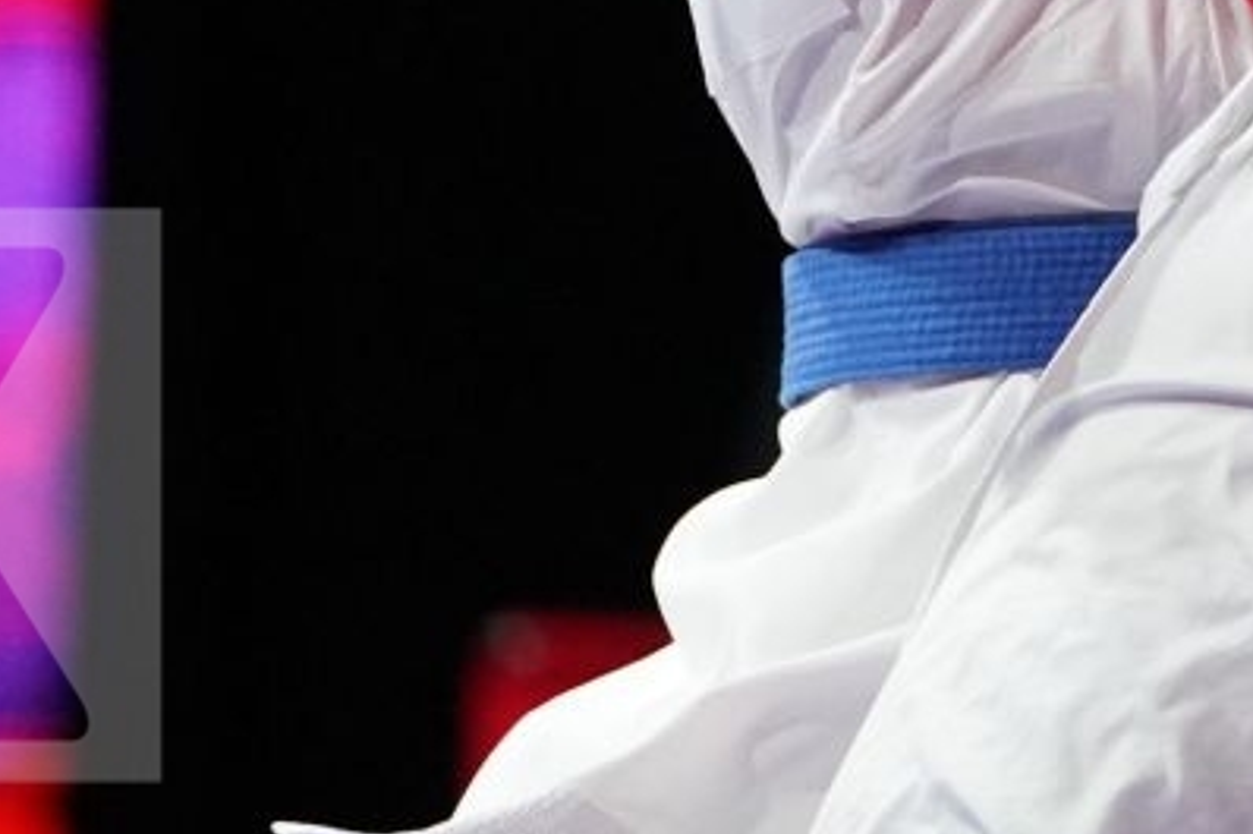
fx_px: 26892
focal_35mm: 773
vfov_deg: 1.8
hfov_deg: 2.7
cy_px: -623
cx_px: 2002
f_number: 2.8
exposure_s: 1/1000
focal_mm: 171
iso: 5000
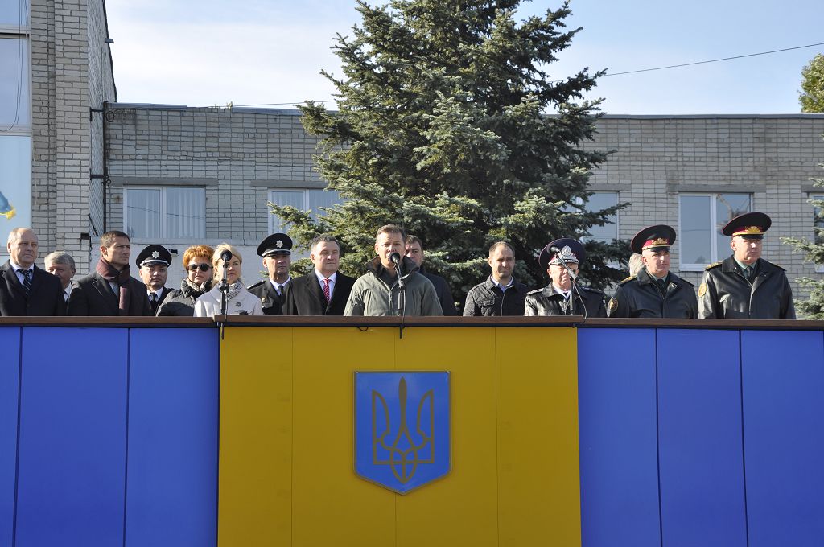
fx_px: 1714
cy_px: 274
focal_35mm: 75
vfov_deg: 18.1
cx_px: 412
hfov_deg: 27.0
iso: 200
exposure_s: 1/250
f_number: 8
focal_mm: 50
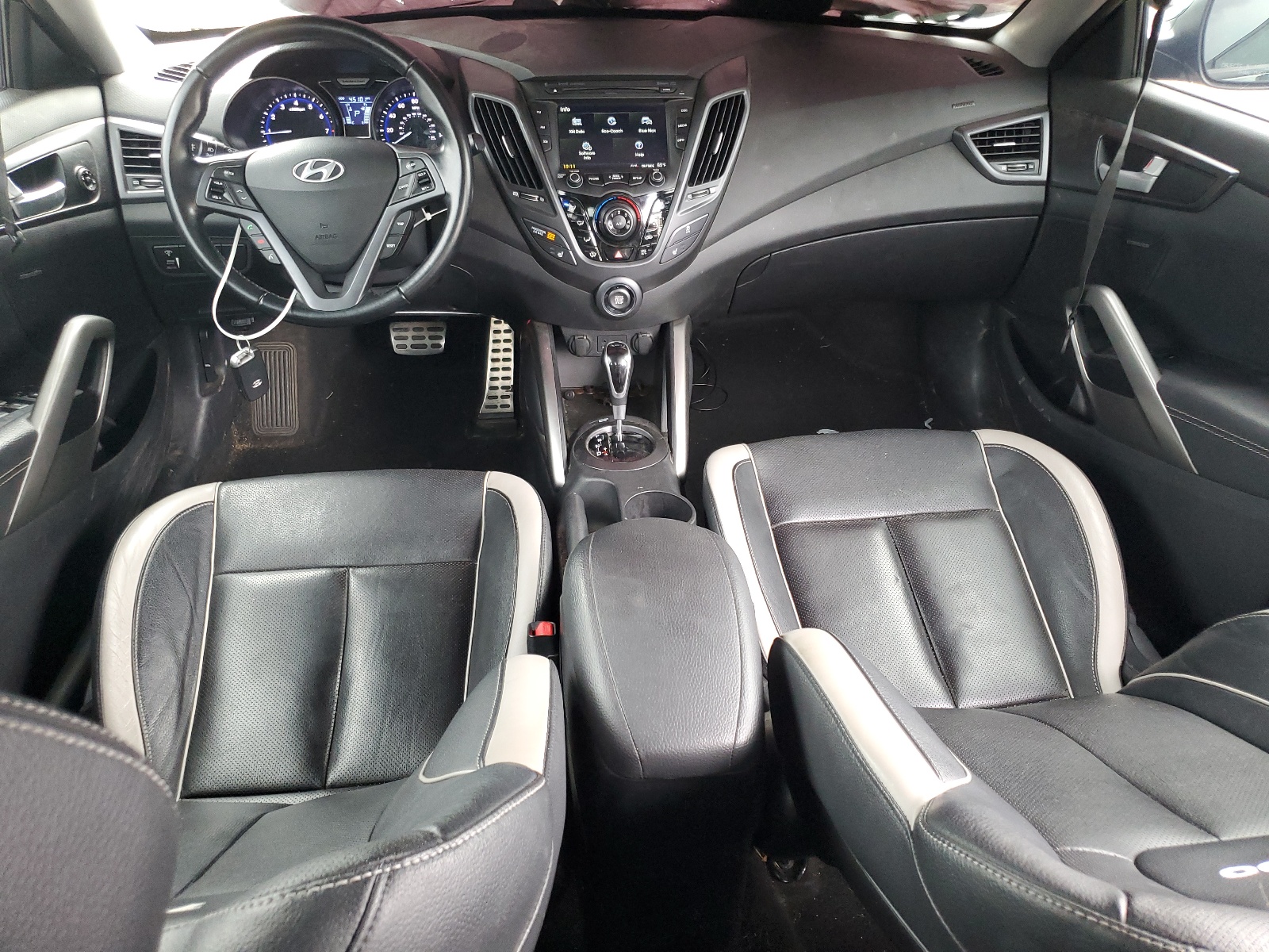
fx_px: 953
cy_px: 476
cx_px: 634
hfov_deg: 67.3
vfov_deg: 53.1
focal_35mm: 26
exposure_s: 1/60.2
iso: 182
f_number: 1.5
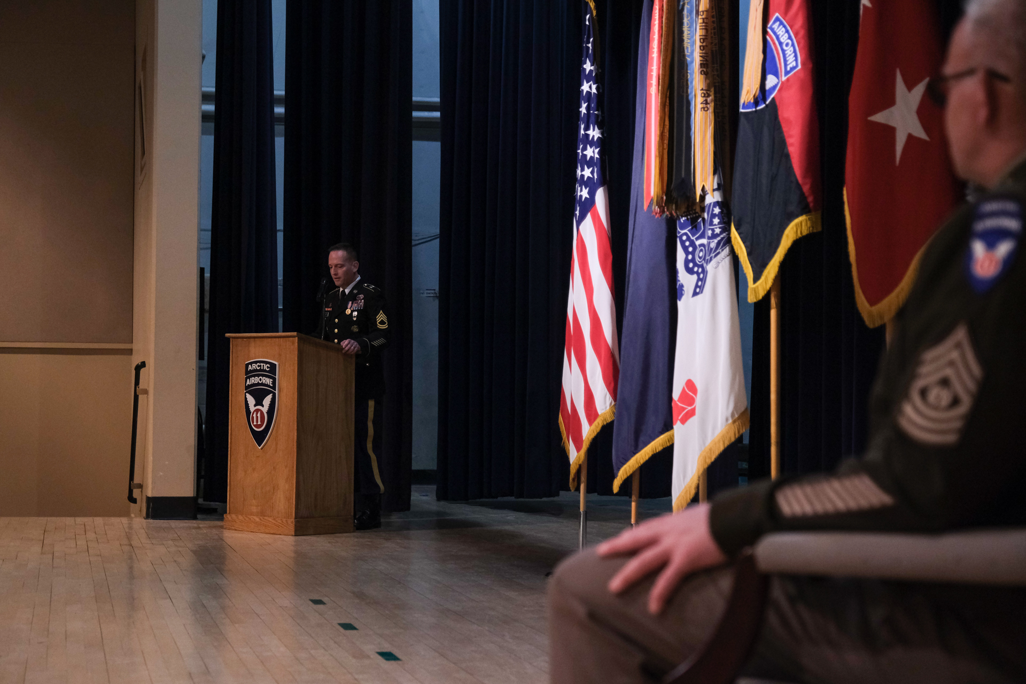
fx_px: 1710
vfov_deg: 22.6
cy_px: 342
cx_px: 513
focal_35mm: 60
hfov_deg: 33.4
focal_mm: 40.1
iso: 2000
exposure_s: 1/60
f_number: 2.8
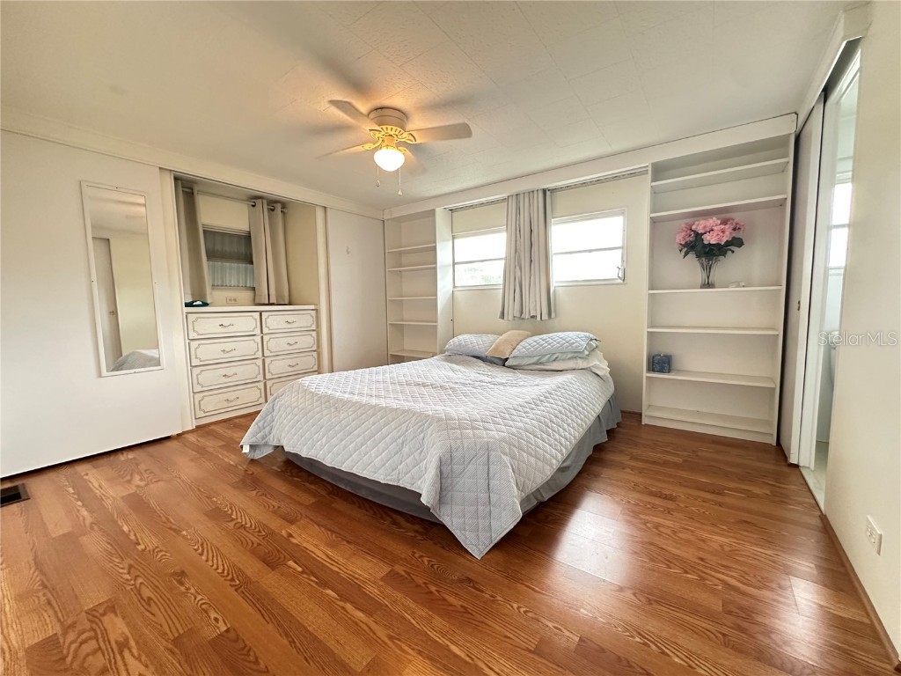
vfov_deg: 85.7
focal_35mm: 14
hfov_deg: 102.1
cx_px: 450
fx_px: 364
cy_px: 338
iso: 500
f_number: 2.2
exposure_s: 1/60
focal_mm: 2.22
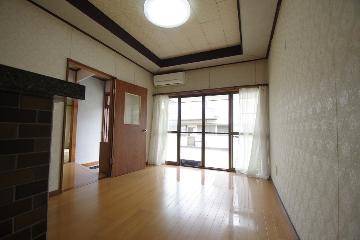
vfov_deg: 77.3
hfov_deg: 100.4
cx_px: 180
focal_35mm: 15
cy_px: 120
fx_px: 150
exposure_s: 1/60
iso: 200
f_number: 5
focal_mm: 10
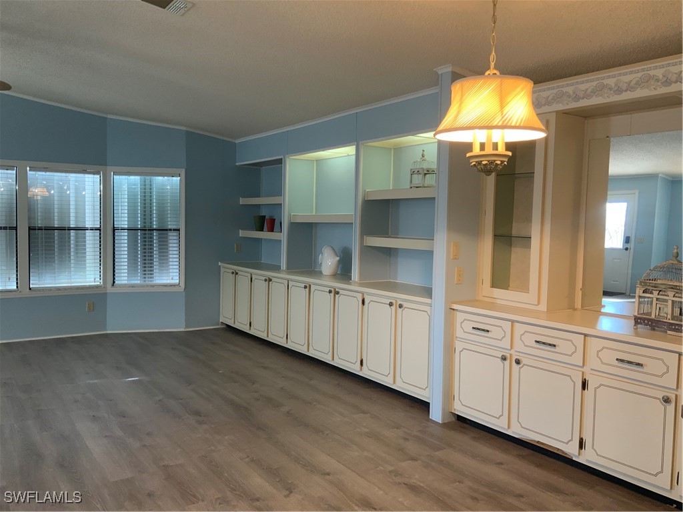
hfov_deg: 61.7
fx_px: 572
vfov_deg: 48.2
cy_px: 256
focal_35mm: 29
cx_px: 342
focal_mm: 3
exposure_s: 1/60
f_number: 1.8
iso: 100
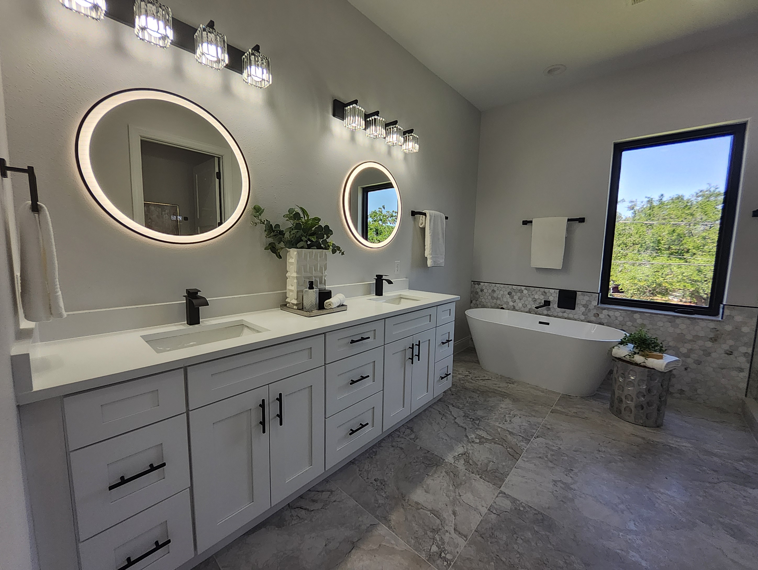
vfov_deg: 90.0
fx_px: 285
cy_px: 285
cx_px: 379
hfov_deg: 106.1
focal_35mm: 13
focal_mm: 1.13
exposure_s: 1/120
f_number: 2.2
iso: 40
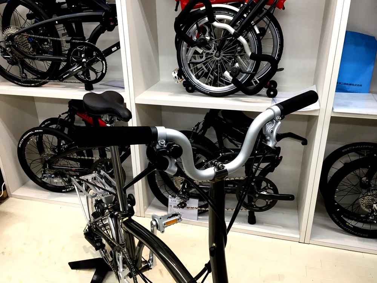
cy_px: 142
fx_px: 316
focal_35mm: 29
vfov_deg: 48.2
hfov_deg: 61.7
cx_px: 188
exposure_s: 1/33
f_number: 2.2
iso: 50
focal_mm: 4.15
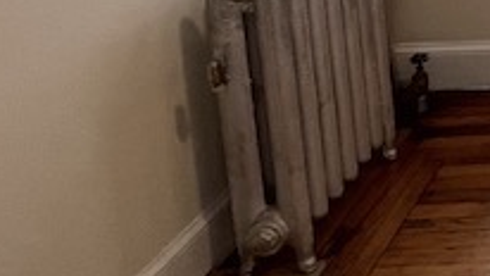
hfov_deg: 23.5
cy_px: -209
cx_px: 842
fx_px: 715
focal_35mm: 55
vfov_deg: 17.8
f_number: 1.8
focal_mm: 1.57
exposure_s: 1/99
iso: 80
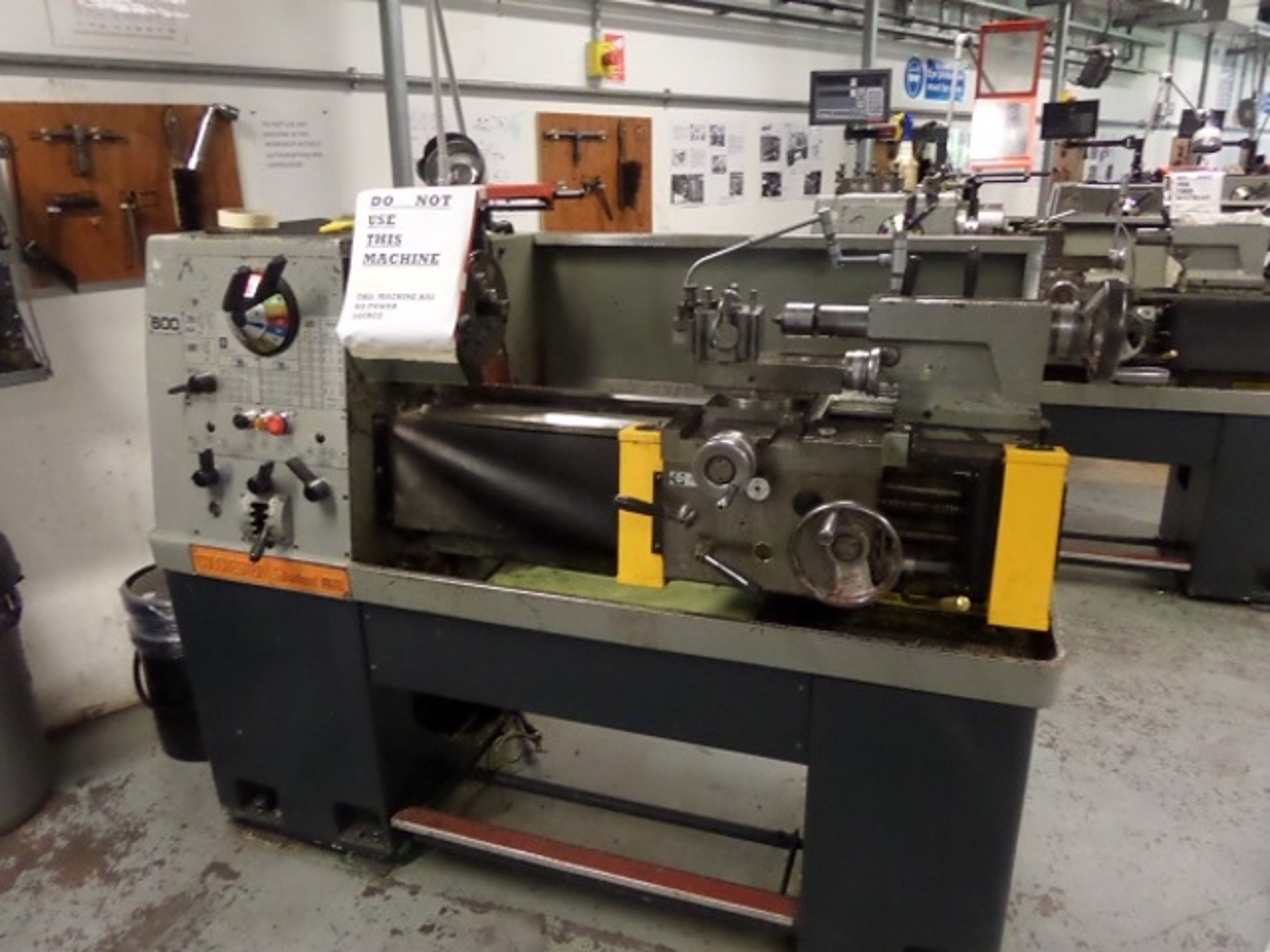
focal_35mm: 24
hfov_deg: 71.6
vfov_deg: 56.8
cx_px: 635
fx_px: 881
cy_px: 476
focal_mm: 4
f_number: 3.2
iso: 480
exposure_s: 1/20
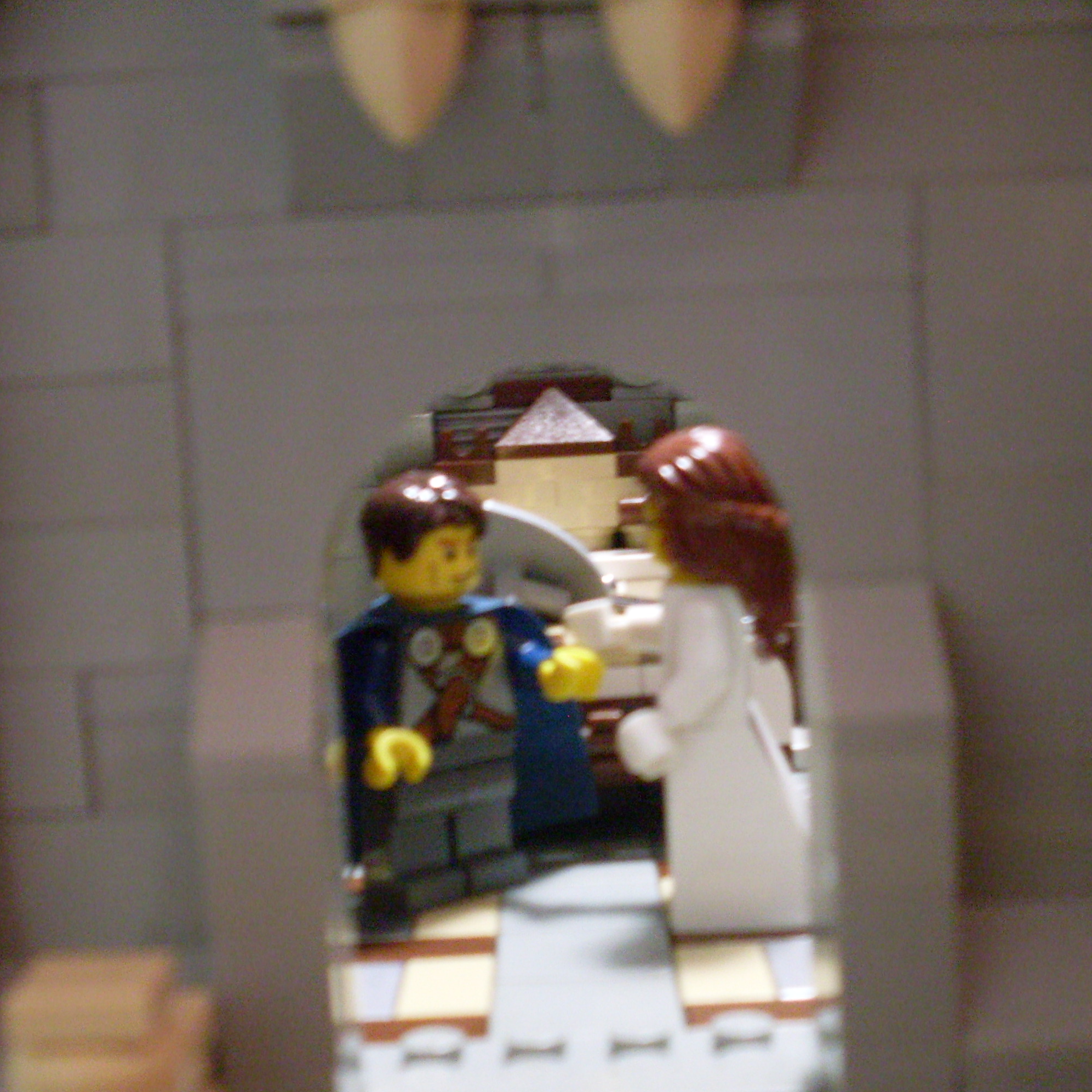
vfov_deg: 31.0
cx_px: 568
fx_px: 1963
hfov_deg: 31.1
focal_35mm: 55
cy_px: 661
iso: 200
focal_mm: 6.3
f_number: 2.8
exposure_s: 1/15
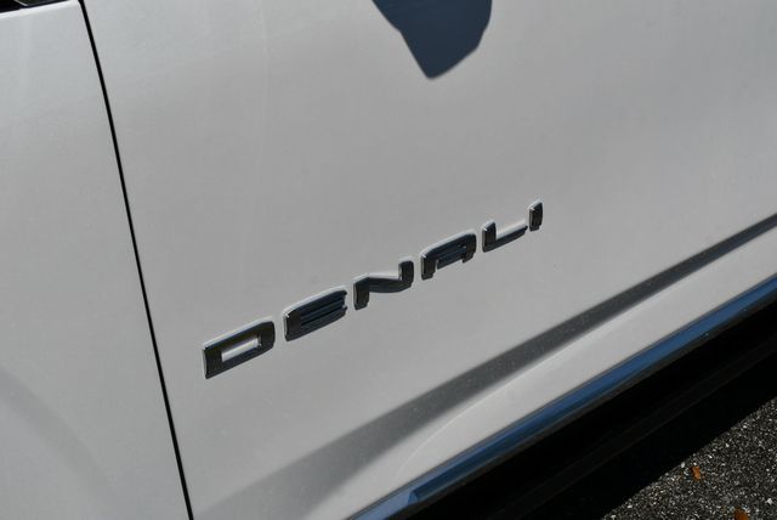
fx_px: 1123
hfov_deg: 38.2
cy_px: 260
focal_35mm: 52
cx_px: 388
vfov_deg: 26.0
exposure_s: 1/500
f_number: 11
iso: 100
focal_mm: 26
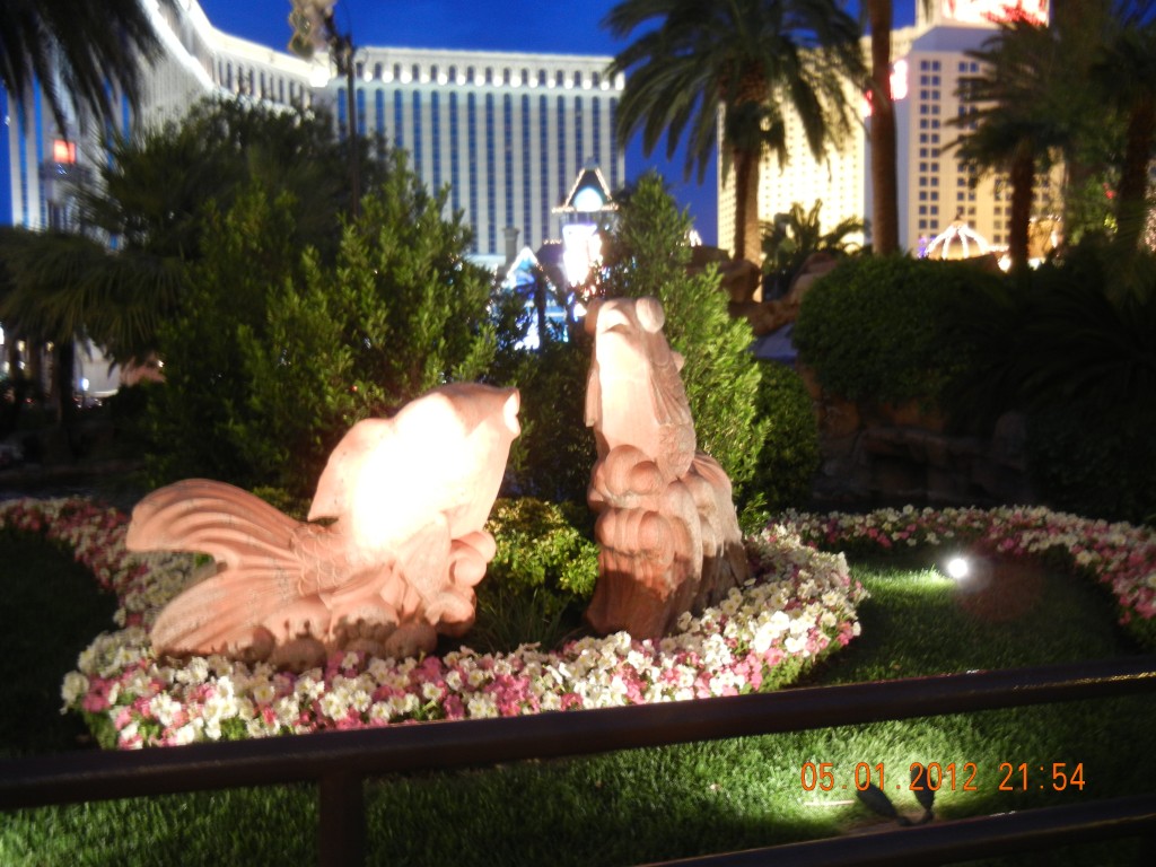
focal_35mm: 30
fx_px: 1002
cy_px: 434
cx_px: 578
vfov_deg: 46.8
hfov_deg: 60.0
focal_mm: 5.4
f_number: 3.5
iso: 200
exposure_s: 1/1.8
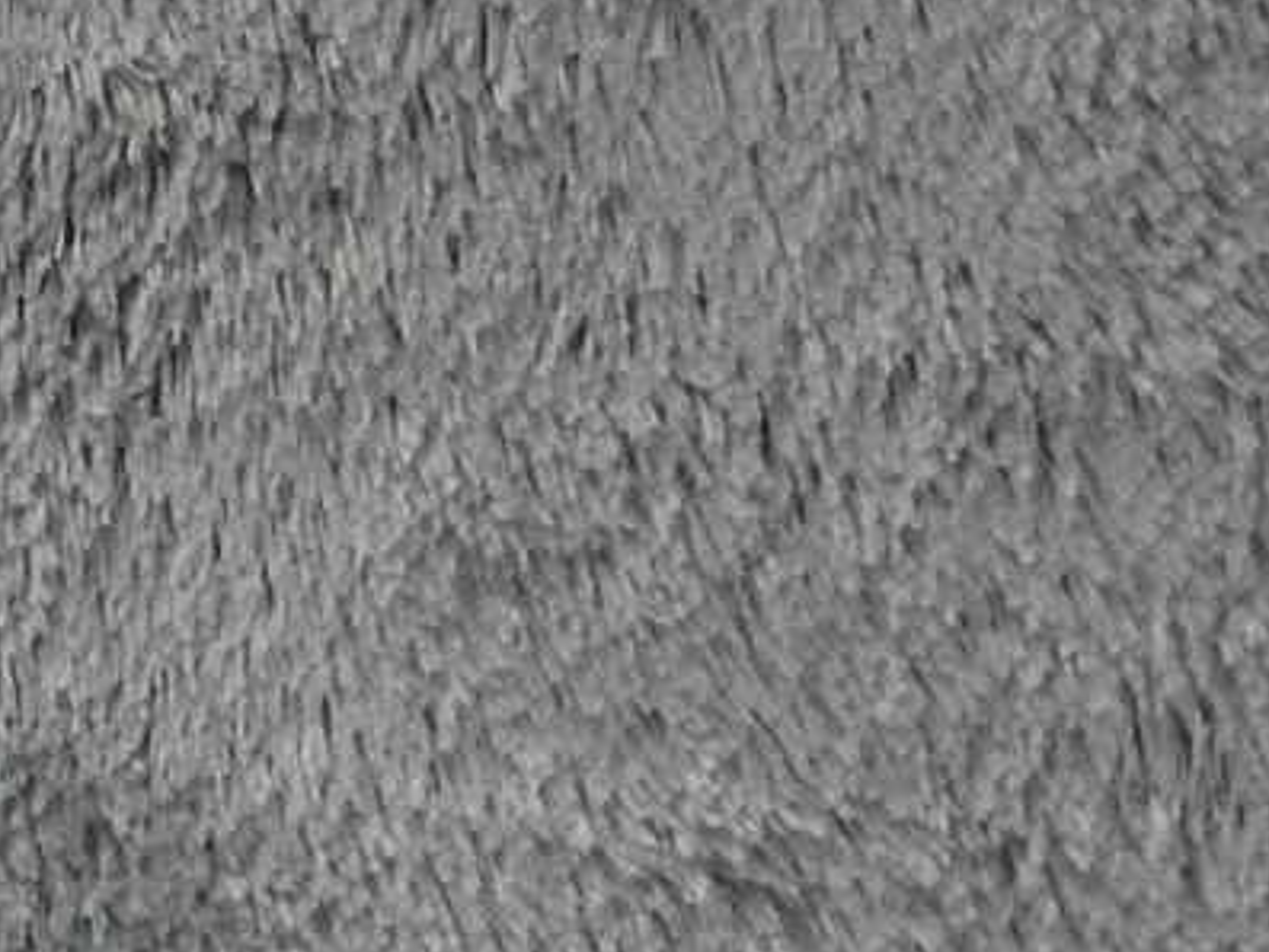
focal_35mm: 187
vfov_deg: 7.6
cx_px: -2285
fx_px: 6857
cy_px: -882
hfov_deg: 9.0
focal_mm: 3
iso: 50
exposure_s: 1/50
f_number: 1.8
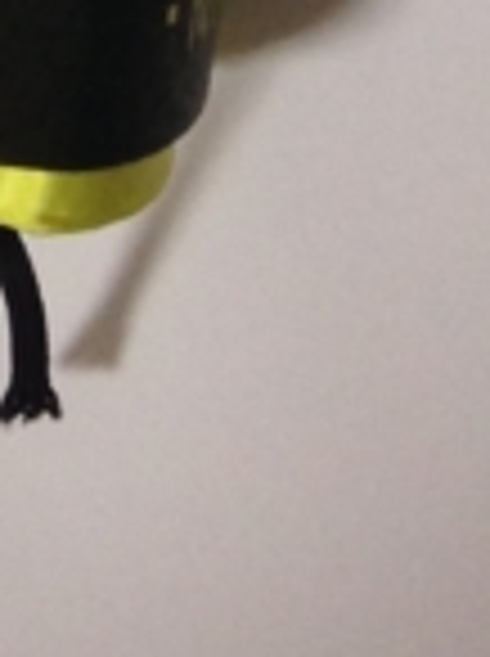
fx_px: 4392
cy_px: -1408
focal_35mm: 232
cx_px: -665
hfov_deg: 6.1
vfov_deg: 7.4
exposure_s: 1/20
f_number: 2.4
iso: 80
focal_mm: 4.12
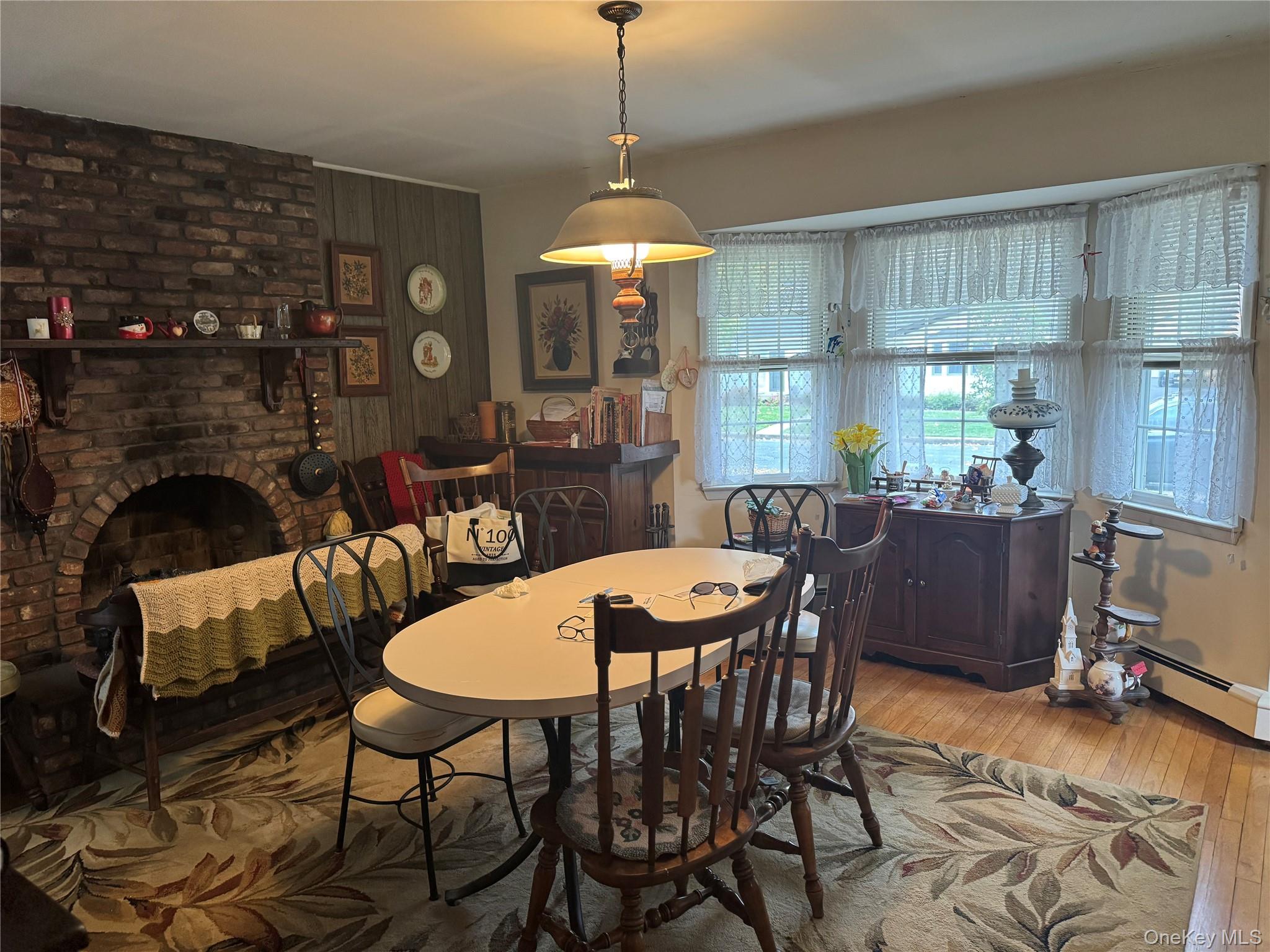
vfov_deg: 56.8
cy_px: 476
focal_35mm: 24
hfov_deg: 71.6
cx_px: 635
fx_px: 881
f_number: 1.78
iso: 400
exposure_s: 1/60
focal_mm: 6.76
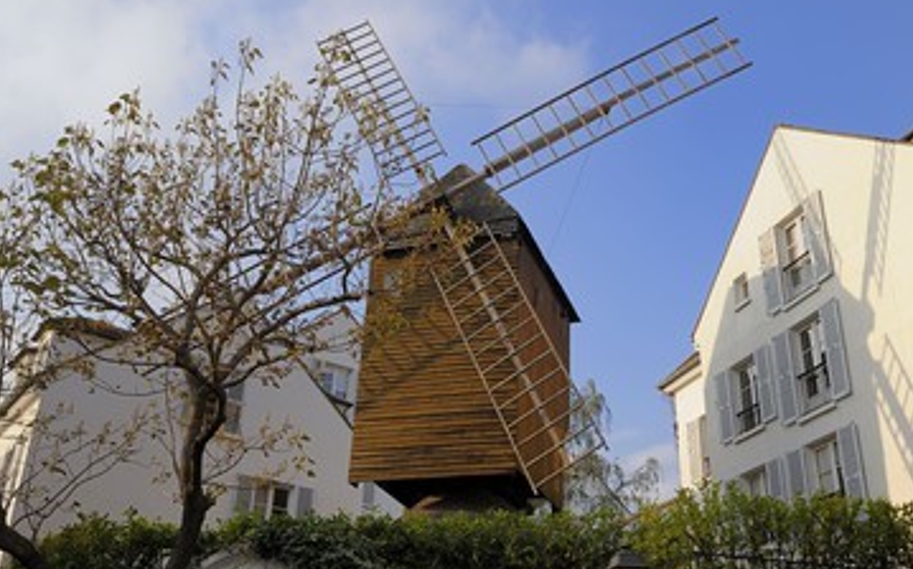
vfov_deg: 34.3
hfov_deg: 52.8
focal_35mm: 37
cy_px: 323
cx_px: 476
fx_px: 920
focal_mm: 31
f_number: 14
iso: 400
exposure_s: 1/125
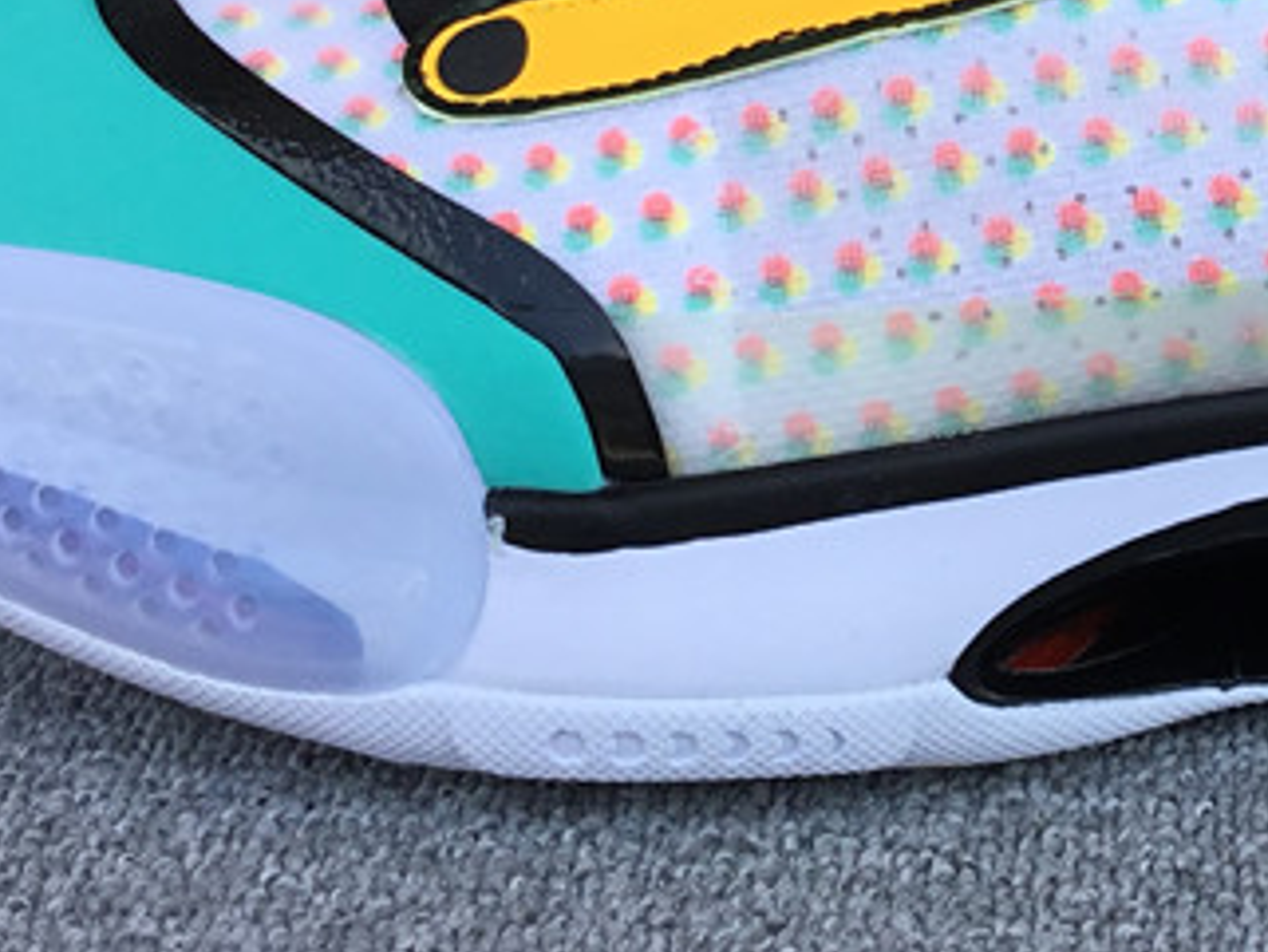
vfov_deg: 16.7
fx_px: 3188
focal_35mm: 87
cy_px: 81
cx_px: 1189
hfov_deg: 21.9
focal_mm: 3.3
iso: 25
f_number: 2.4
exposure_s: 1/388
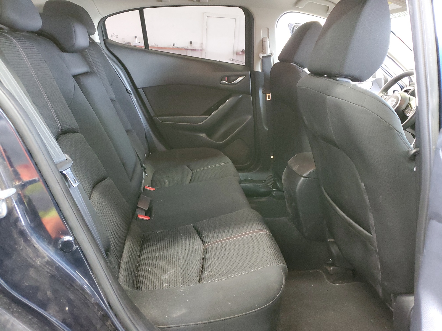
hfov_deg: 67.3
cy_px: 166
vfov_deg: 53.1
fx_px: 332
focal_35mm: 26
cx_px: 221
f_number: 1.5
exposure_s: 1/17
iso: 309
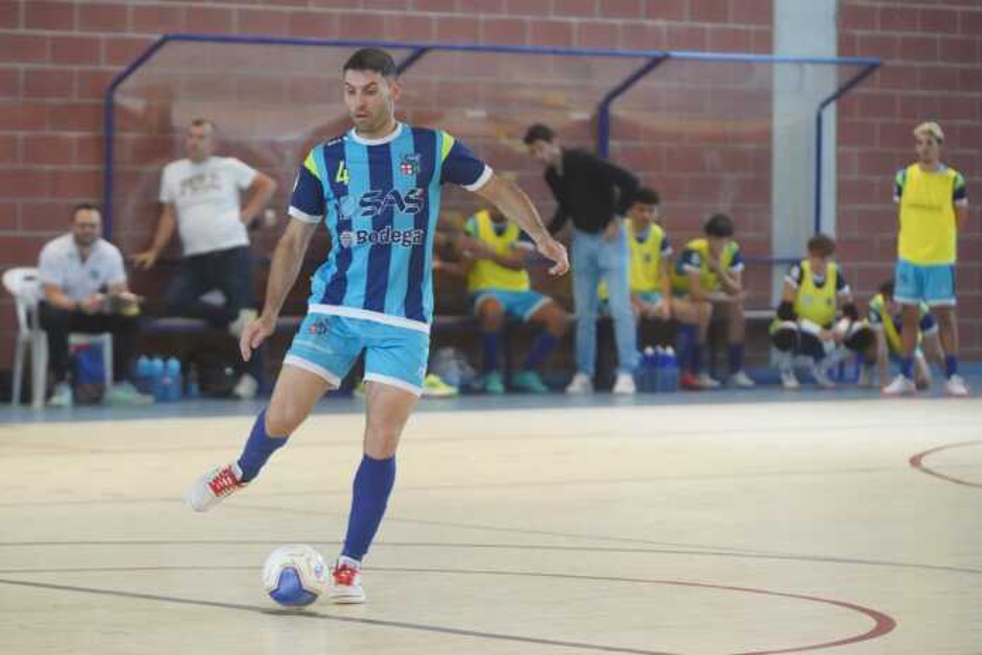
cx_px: 491
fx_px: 4091
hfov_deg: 13.7
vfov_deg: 9.1
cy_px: 328
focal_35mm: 150
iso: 10000
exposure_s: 1/1600
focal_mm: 150
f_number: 4
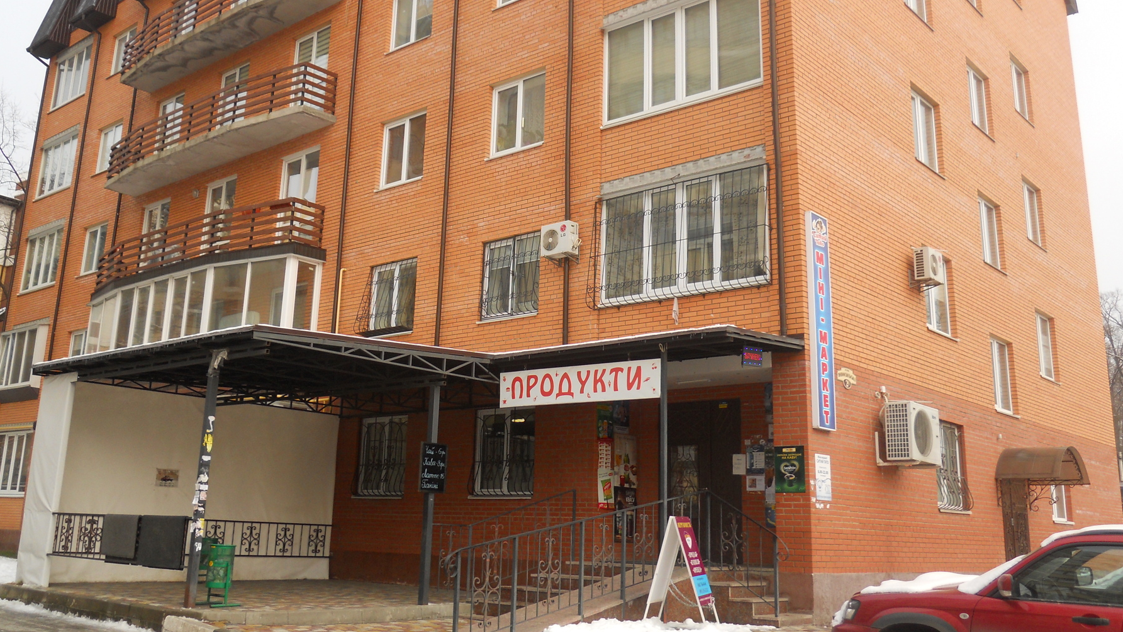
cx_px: 517
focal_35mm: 35
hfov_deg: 56.6
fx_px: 1042
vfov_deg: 33.4
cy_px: 215
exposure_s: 1/250
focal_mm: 5
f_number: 2.7
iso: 100
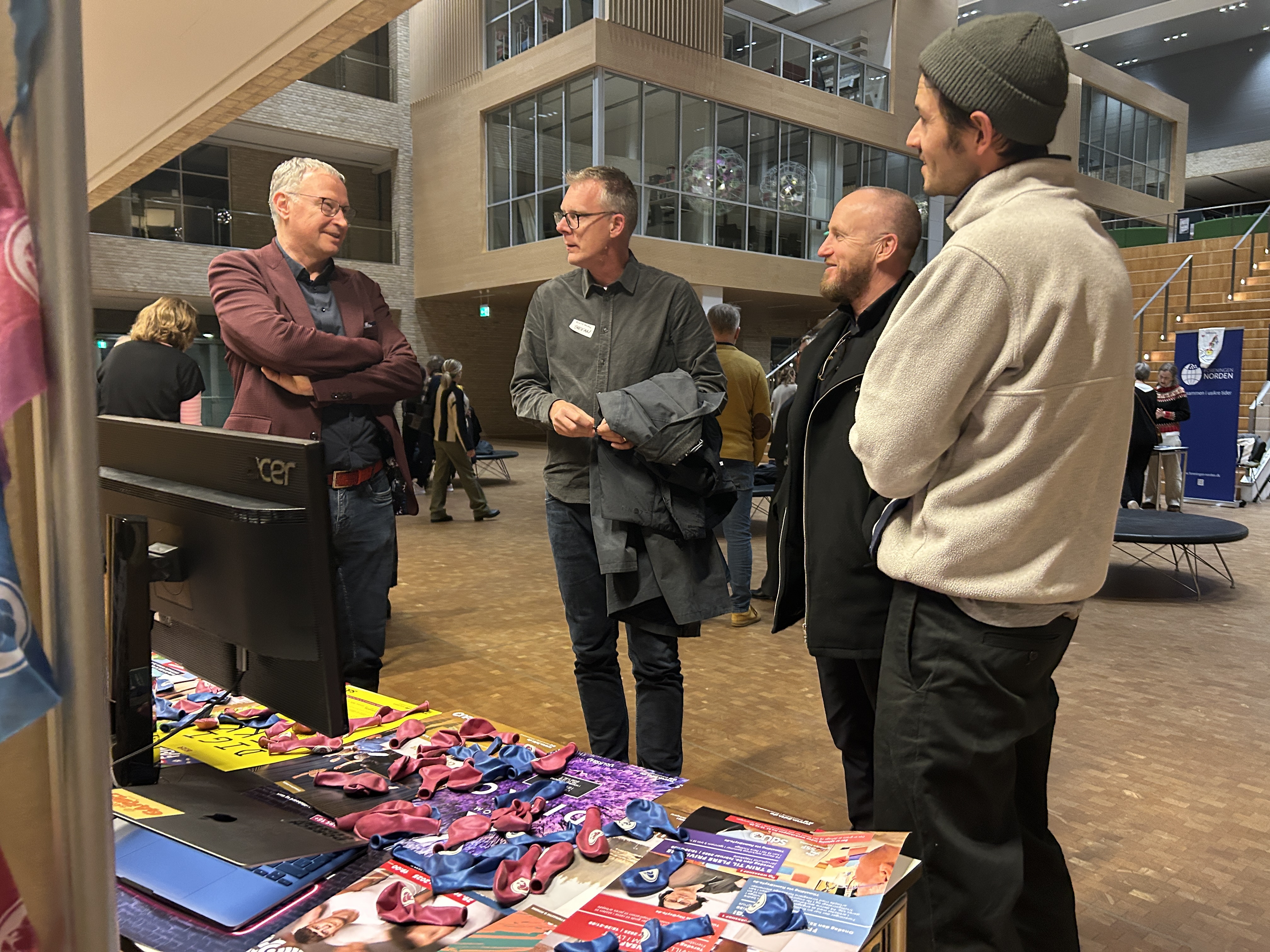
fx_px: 954
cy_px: 476
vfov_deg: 53.1
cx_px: 635
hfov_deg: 67.3
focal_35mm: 26
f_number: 1.5
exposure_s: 1/50
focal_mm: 5.7
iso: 250
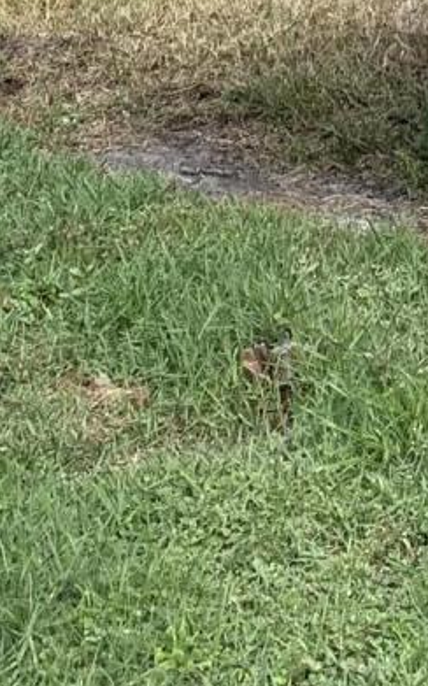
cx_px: 498
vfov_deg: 13.3
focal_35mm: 141
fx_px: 2634
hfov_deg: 9.2
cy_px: -553
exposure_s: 1/1032
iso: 25
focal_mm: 4.25
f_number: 1.8
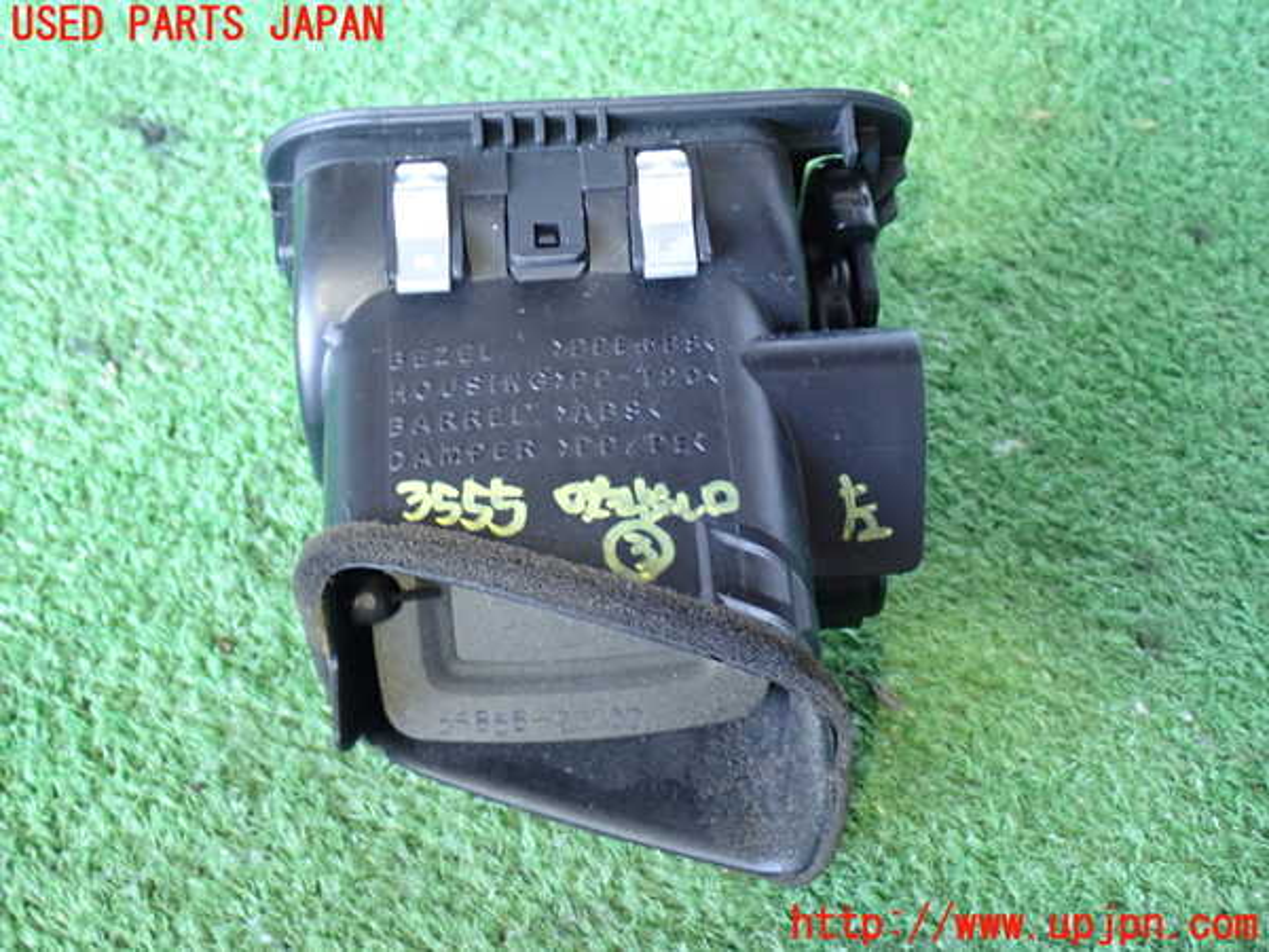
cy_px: 476
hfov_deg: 40.4
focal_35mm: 47
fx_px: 1723
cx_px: 634
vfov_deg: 30.9
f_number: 3.1
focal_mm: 8.4
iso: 800
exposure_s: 1/25
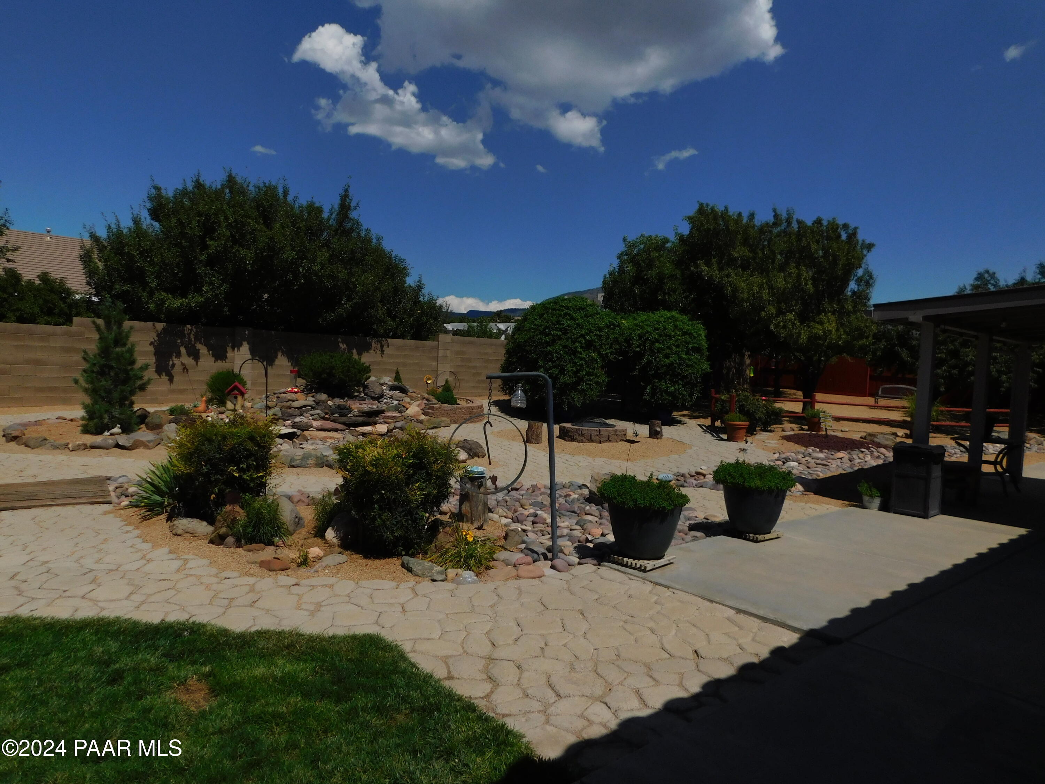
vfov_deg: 58.9
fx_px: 694
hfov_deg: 73.9
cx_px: 522
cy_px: 392
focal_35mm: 23
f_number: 6
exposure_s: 1/1500
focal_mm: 4
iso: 125
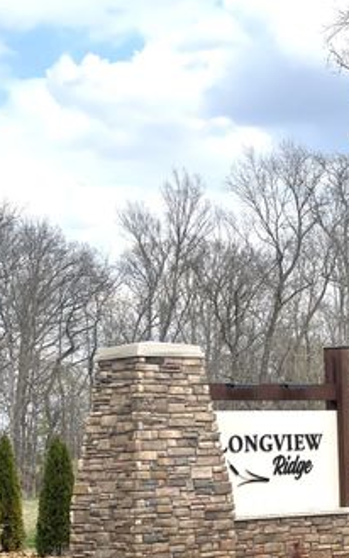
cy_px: 315
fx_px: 1565
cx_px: 324
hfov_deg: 12.6
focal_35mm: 103
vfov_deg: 20.2
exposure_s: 1/1488
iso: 32
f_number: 2.2
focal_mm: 7.5
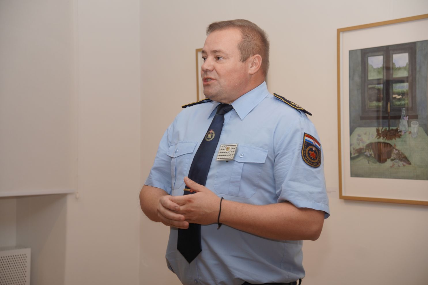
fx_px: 826
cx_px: 214
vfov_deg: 19.6
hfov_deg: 29.1
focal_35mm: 69
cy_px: 142
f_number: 4.5
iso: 200
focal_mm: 46.3
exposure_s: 1/200
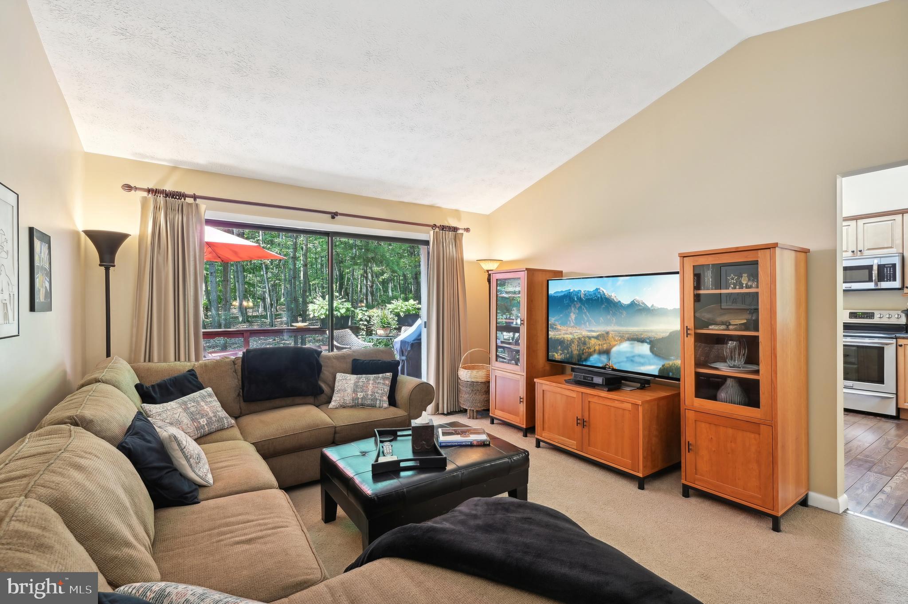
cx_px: 454
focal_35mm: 16
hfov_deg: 96.8
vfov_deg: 73.7
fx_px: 403
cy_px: 302
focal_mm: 16
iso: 400
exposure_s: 1/15
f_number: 8
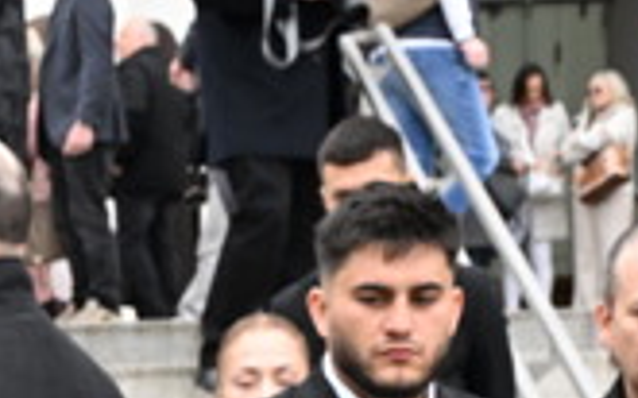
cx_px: -12
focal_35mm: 134
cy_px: 792
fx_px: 2331
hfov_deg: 15.3
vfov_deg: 9.2
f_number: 7.1
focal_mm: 31.5
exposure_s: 1/800
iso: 1600
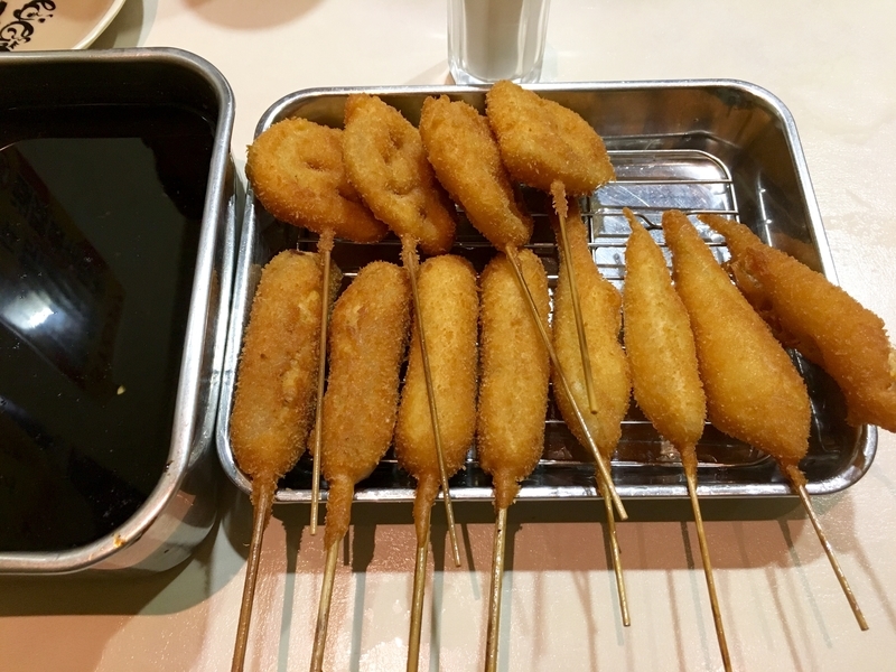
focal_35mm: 29
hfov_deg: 61.7
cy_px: 336
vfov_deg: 48.2
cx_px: 448
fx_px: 751
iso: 125
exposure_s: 1/30
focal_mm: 4.15
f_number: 2.2
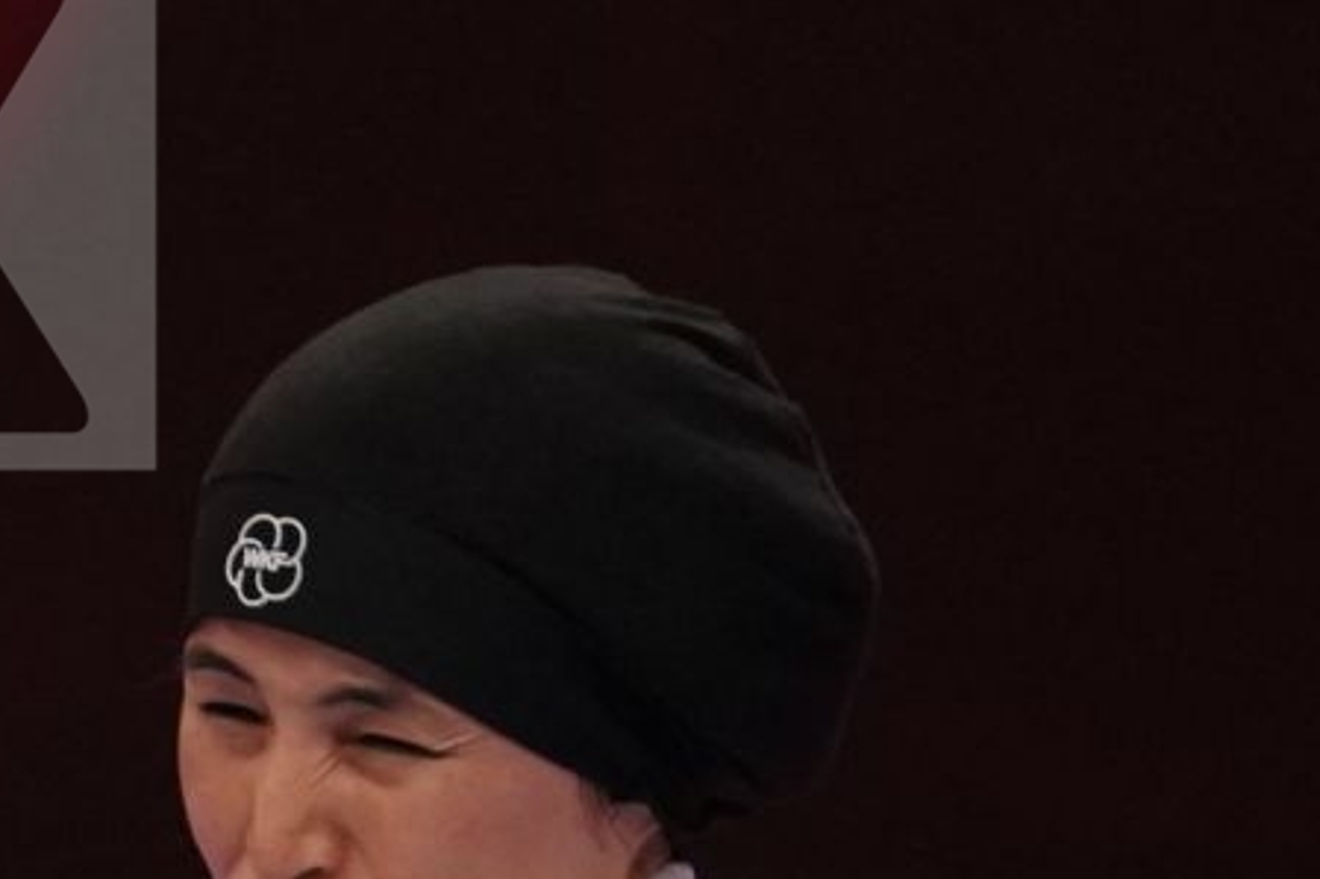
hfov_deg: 1.2
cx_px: -118
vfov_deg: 0.8
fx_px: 61757
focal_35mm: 1685
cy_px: 1244
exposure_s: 1/1000
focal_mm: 280
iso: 2500
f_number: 4
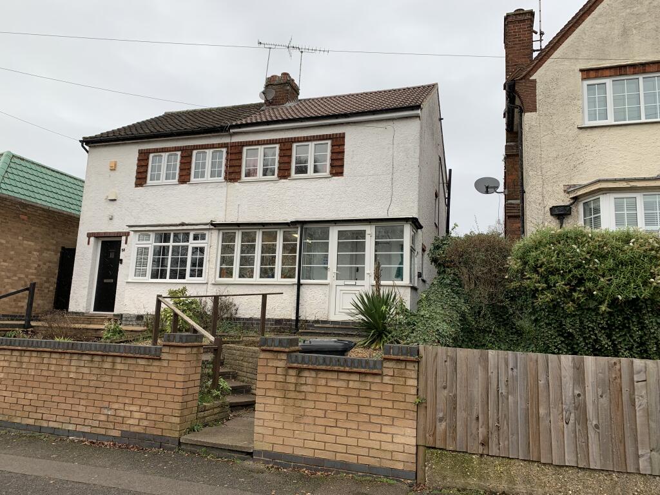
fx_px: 496
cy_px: 248
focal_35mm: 26
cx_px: 330
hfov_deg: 67.3
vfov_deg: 53.1
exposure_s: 1/392
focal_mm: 4.25
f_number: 1.8
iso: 25
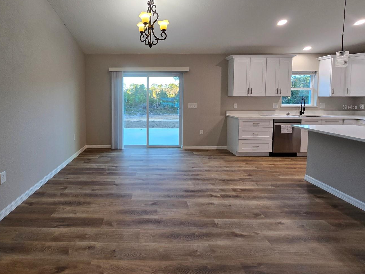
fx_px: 169
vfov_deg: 77.0
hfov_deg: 93.2
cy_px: 107
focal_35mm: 16
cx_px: 145
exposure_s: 1/60
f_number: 2.2
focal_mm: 2.2
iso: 100
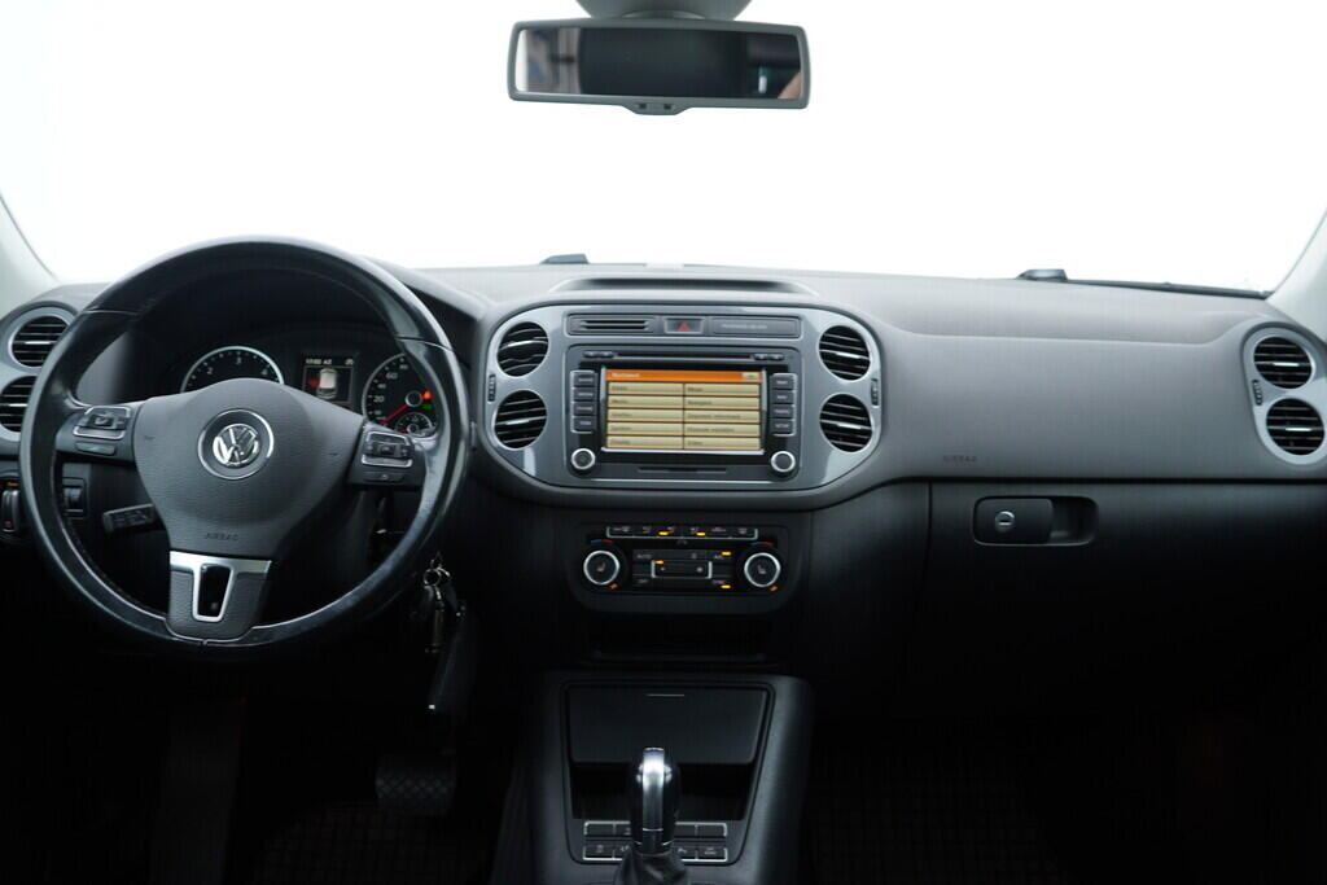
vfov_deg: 36.9
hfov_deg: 53.1
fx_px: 1327
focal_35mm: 36
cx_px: 664
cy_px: 442
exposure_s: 1/40
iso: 160
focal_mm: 24
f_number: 2.8
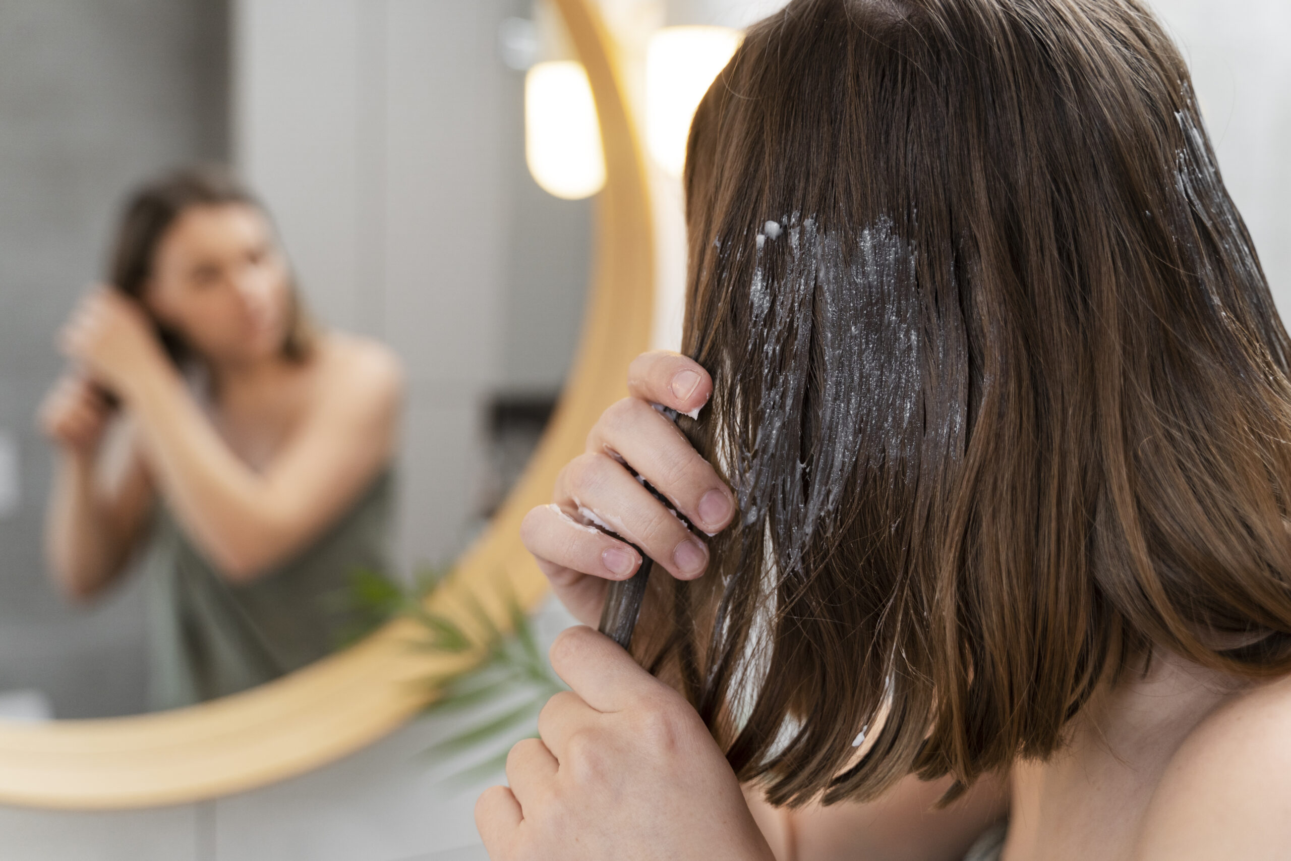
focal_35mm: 36
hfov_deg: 53.1
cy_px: 430
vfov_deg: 36.9
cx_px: 646
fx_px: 1291
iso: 640
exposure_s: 1/400
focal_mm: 36
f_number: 2.8
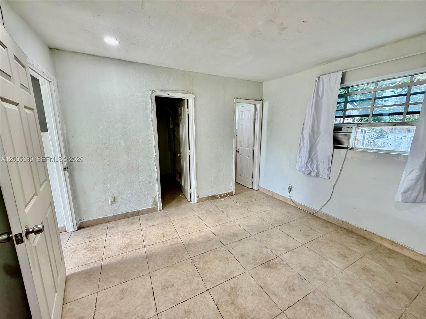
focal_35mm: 14
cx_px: 213
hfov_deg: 102.1
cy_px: 160
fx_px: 172
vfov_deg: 85.7
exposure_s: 1/60
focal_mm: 2.22
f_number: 2.2
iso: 250
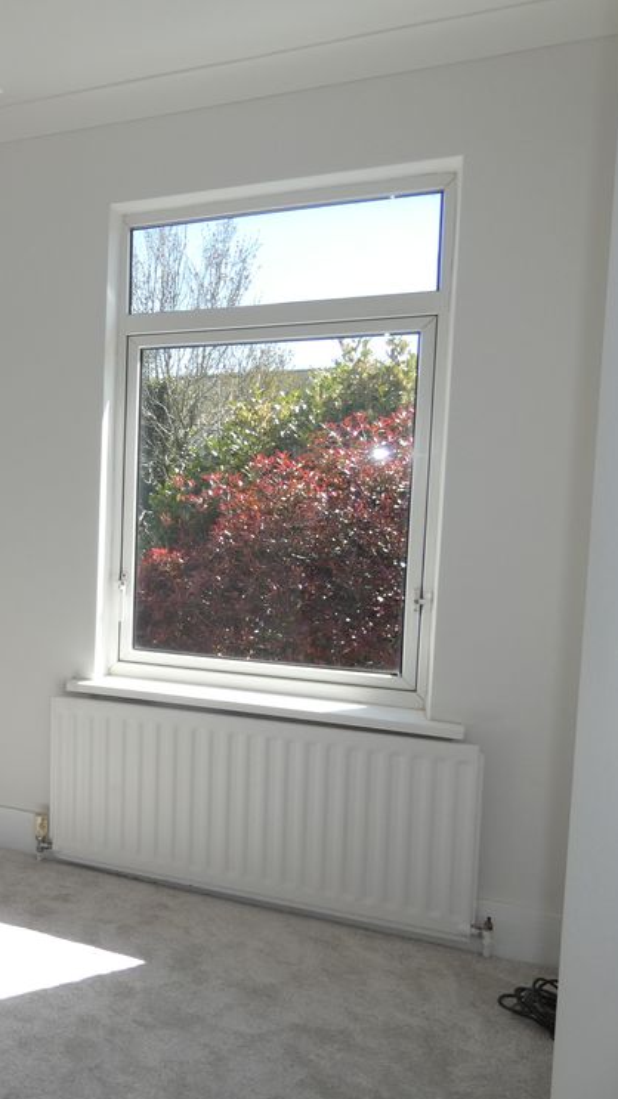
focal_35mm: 30
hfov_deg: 32.4
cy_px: 542
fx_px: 875
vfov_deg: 64.3
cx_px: -118
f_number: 2.8
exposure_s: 1/400
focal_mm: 3.6
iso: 80
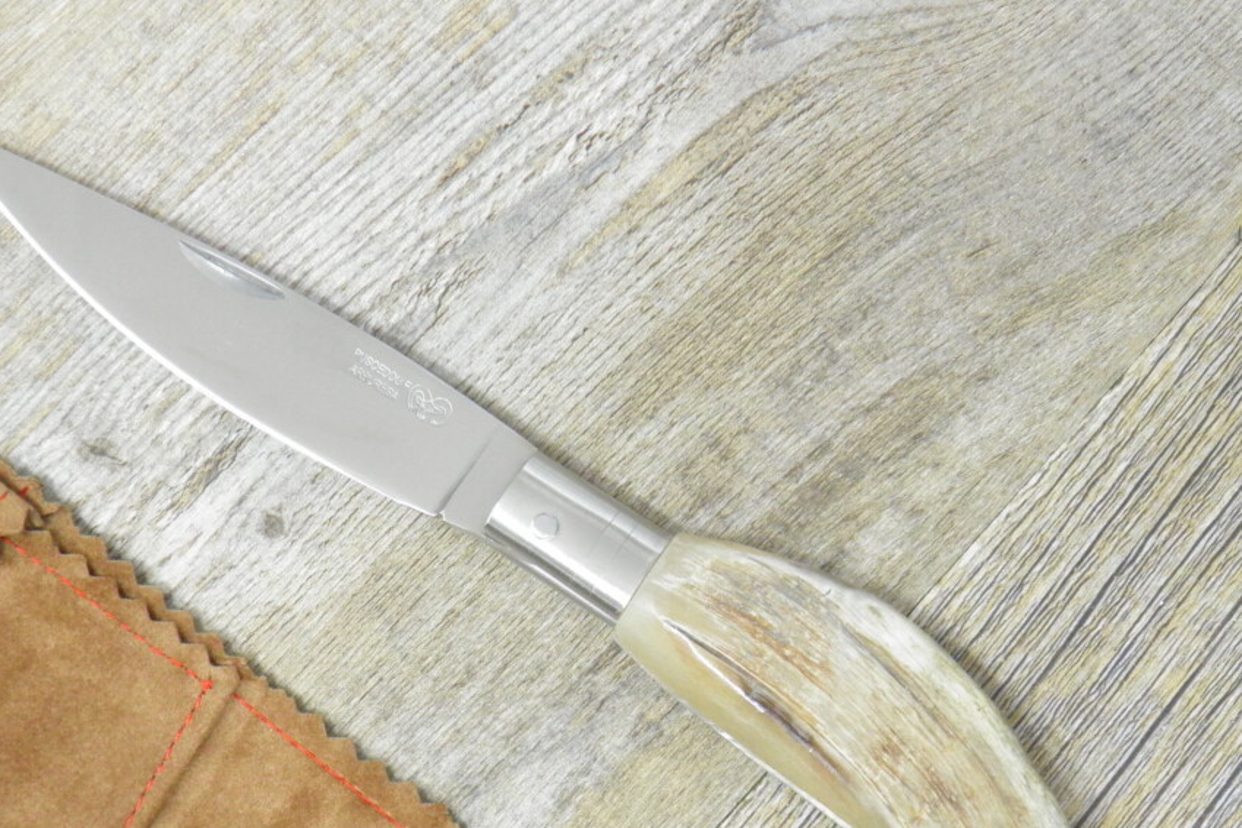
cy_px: 625
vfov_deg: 18.8
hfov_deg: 28.0
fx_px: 2484
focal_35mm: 72
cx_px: 516
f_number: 3.5
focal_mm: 8.9
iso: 200
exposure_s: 1/6
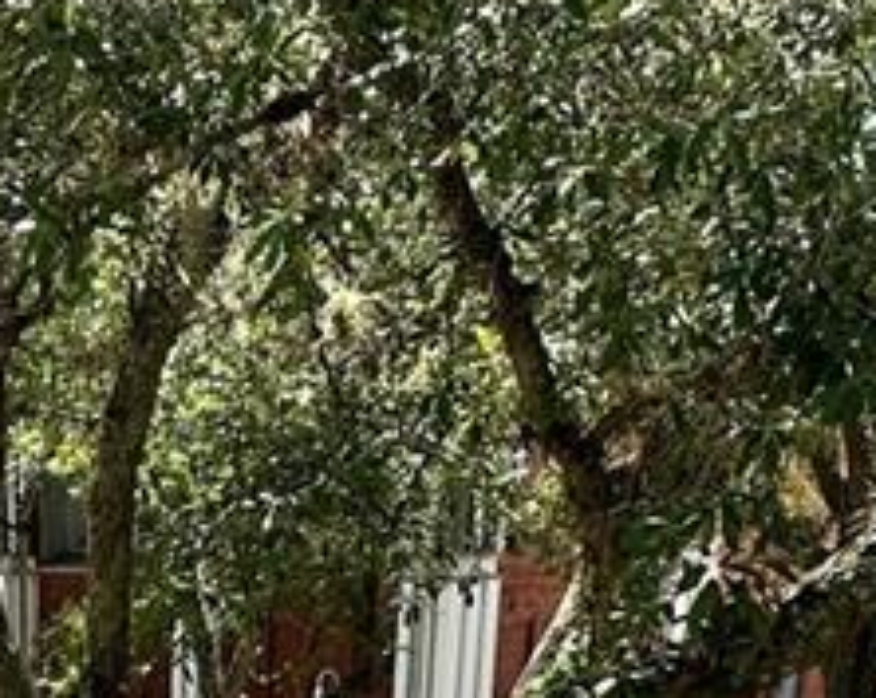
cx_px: -83
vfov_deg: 16.9
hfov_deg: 24.1
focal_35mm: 74
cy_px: 1274
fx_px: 1916
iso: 40
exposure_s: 1/496
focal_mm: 2.22
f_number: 2.2
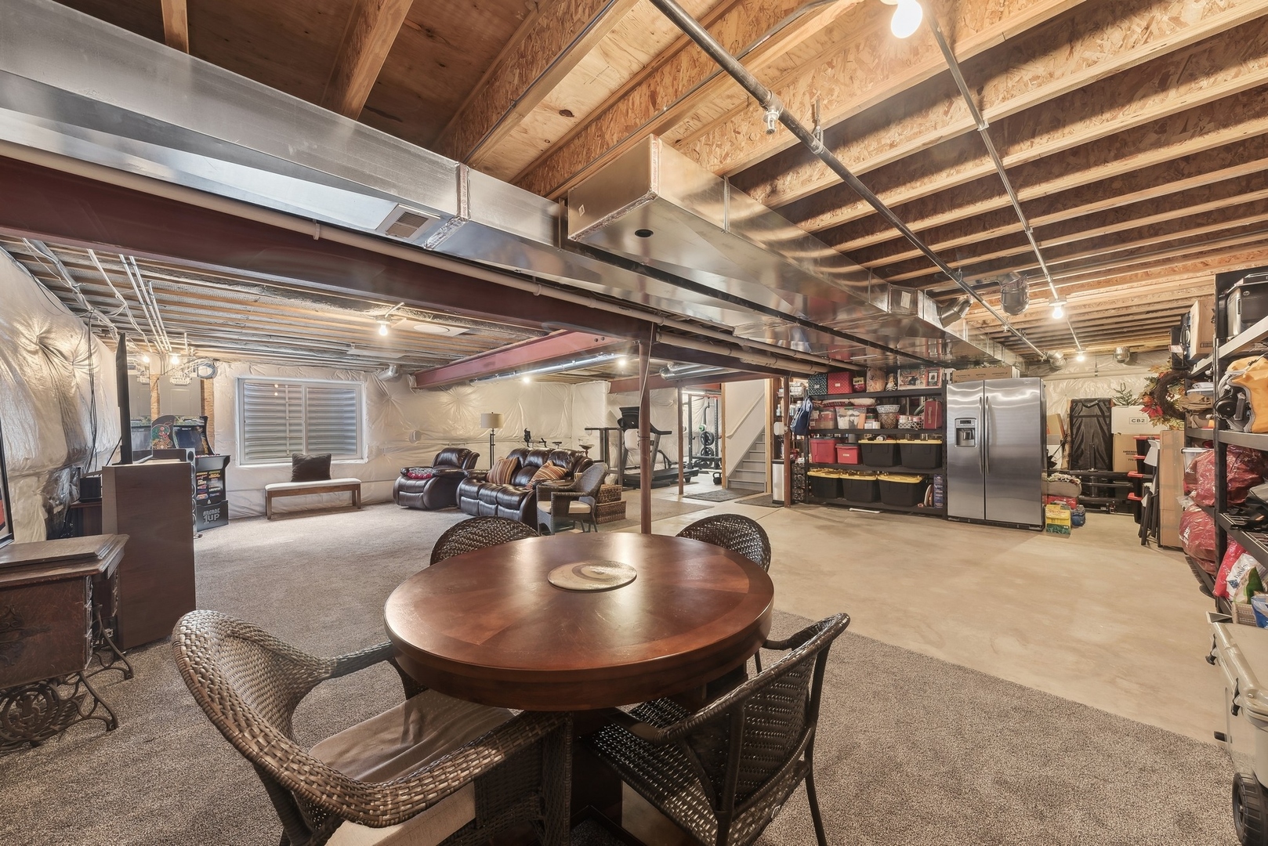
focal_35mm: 12
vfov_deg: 90.1
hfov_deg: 112.6
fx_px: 423
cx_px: 634
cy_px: 423
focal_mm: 12
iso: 200
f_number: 9
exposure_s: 1
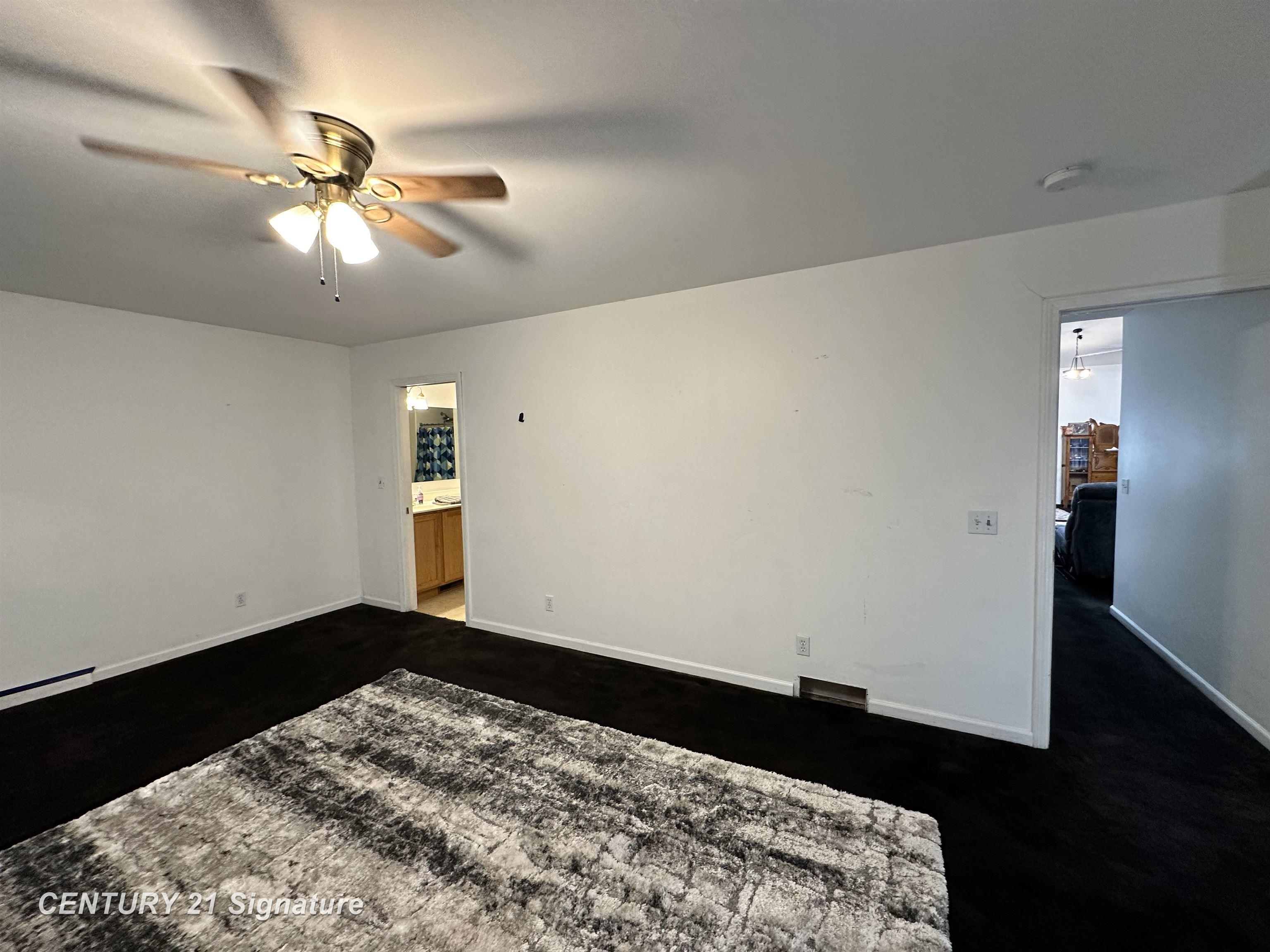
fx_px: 514
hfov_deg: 102.1
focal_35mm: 14
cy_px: 476
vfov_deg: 85.7
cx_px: 635
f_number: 2.2
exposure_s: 1/60
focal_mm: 2.22
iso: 160
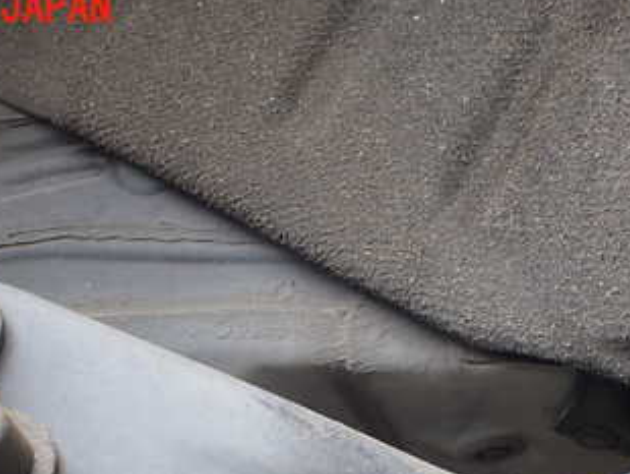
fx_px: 1056
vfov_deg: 24.4
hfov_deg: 33.2
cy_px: 441
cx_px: 352
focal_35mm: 58
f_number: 2.3
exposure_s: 1/125
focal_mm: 5.4
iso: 160
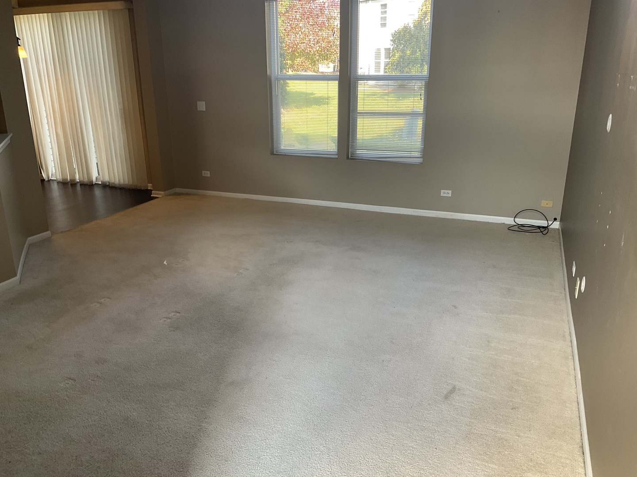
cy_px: 238
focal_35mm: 29
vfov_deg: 48.2
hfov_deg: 61.7
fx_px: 534
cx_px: 318
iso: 64
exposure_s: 1/122
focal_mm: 3
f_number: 1.8
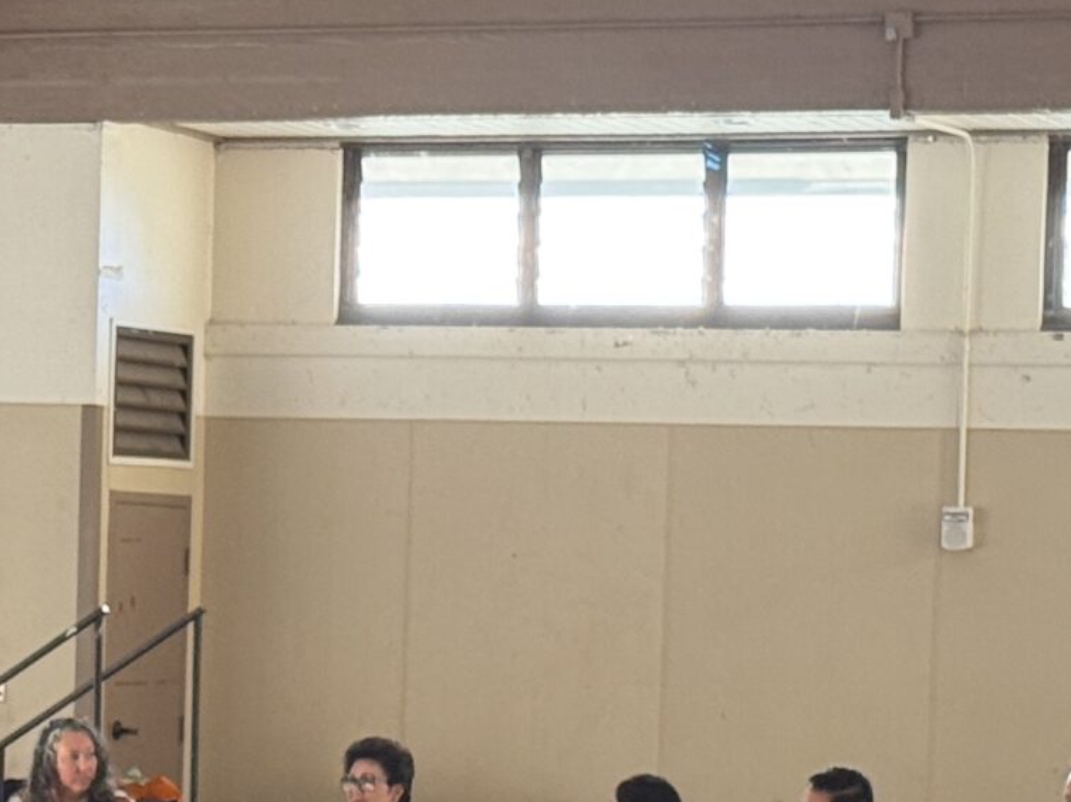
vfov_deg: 9.1
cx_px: 396
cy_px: 761
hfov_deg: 12.1
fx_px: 5042
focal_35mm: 163
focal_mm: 6.76
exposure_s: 1/120
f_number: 1.78
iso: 200
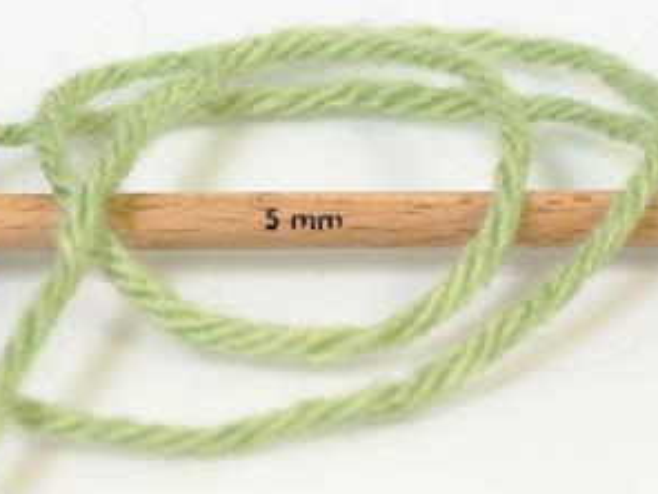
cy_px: 226
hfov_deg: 12.6
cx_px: 236
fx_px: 2984
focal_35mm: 157
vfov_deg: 9.5
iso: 200
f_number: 3
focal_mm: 23.76
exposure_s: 1/26.1
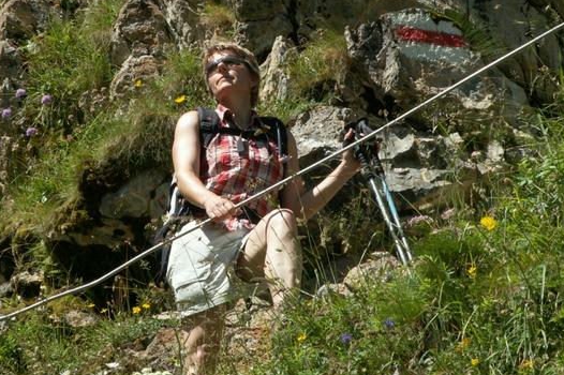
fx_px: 3053
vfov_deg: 7.0
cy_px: 184
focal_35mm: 195
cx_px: 232
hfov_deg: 10.6
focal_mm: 25.26
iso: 50
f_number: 7.1
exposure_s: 1/160
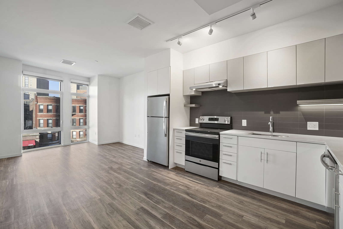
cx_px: 172
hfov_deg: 100.4
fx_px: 143
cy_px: 114
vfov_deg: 77.3
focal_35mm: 15
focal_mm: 10
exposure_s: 1/4
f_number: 11
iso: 500
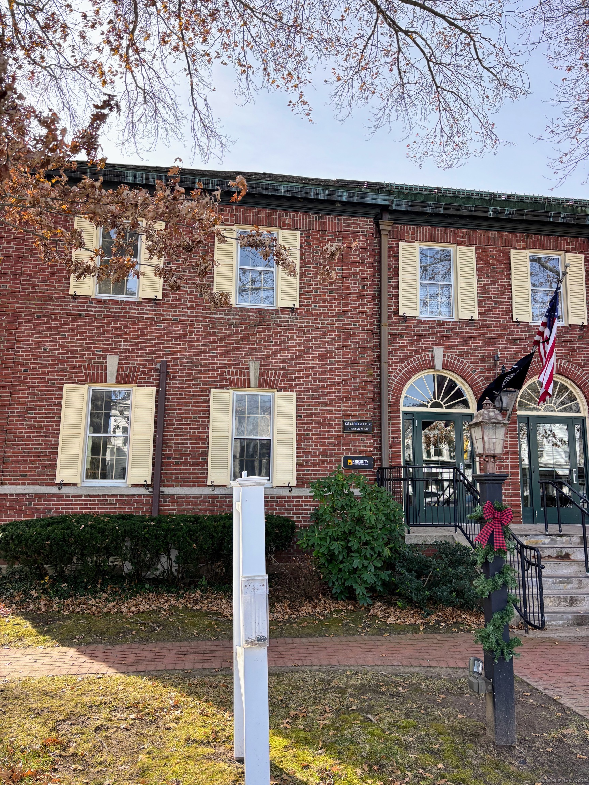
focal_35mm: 26
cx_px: 294
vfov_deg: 67.3
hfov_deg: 53.1
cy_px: 392
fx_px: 590
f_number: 1.6
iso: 50
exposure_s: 1/818
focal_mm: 5.96
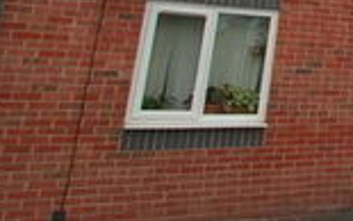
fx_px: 664
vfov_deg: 16.8
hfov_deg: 21.7
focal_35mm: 69
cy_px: -130
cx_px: 601
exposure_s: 1/500
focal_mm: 10
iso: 200
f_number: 6.3
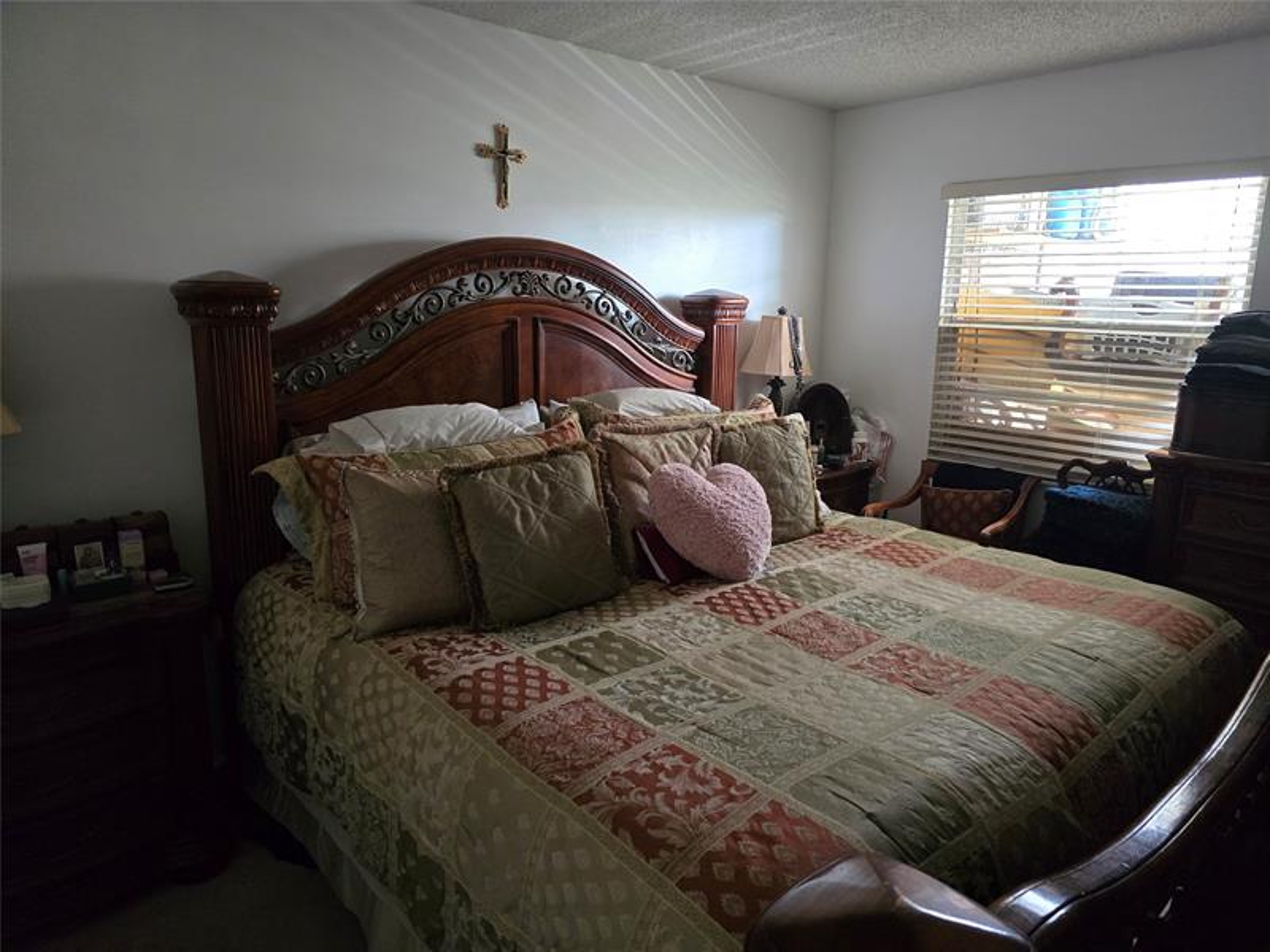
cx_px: 635
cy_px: 476
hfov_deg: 73.9
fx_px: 844
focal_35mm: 23
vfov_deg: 58.9
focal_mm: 6.3
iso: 1600
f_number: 1.7
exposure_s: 1/60
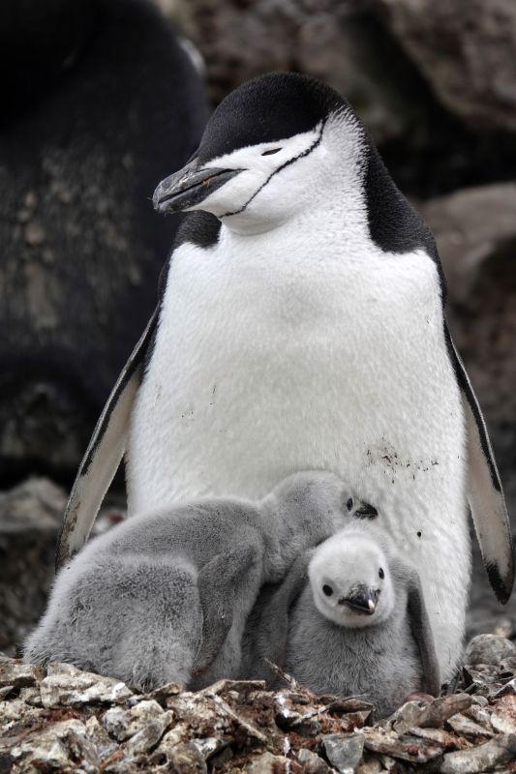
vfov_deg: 3.6
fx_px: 12474
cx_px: 258
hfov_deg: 2.4
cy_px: 387
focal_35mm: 580
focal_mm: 212.77
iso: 100
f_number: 4
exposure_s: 1/800
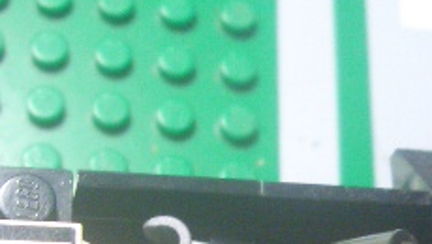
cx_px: 224
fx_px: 1216
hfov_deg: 20.2
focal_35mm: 106
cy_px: 349
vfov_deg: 11.1
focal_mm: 5.8
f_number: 2.6
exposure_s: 1/50
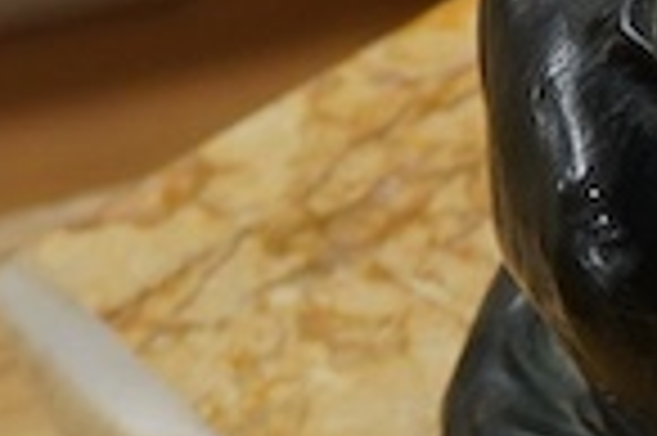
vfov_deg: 4.9
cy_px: 863
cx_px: 1575
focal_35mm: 278
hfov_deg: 7.0
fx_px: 5068
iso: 1250
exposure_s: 1/125
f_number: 9
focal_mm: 30
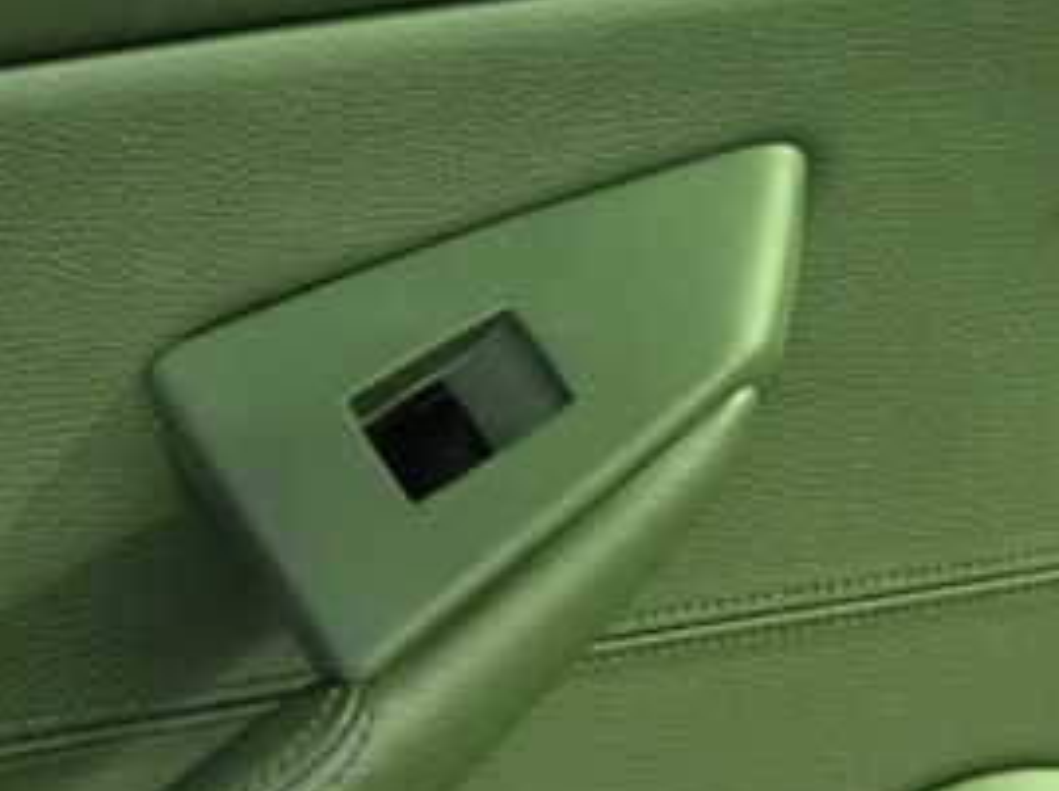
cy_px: 346
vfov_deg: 21.9
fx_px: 2047
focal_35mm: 67
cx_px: 516
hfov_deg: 29.0
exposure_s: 1/30
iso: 1600
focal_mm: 5.5
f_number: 2.3
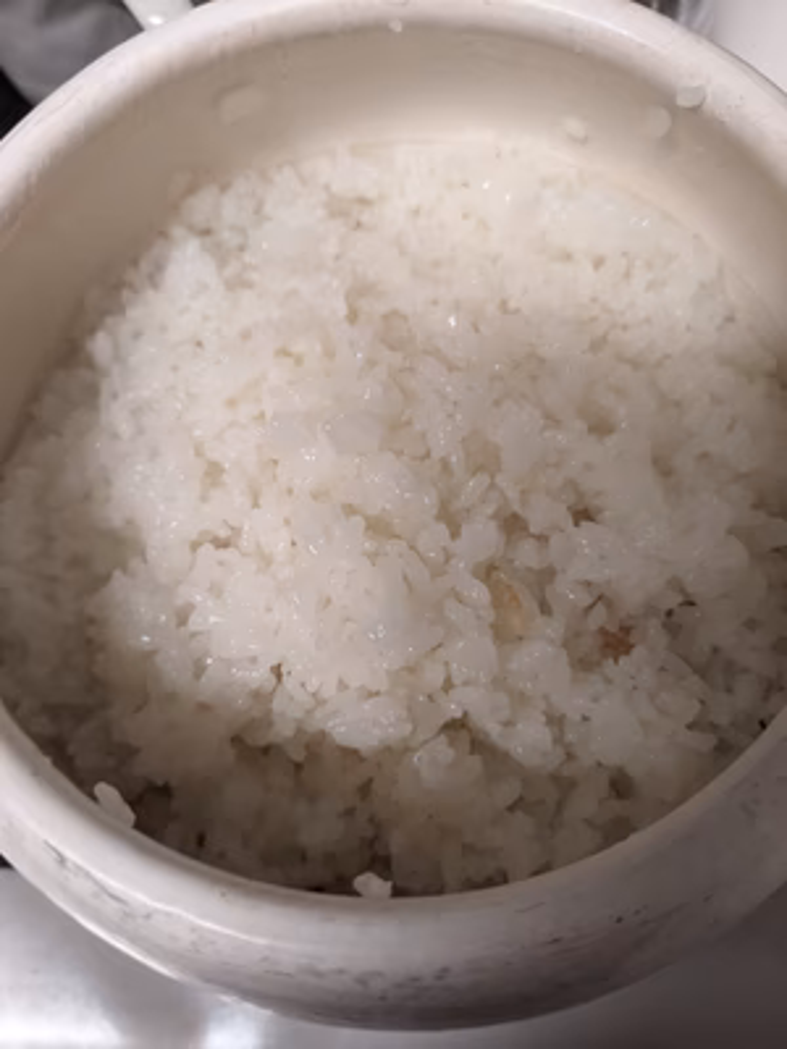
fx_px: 818
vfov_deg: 65.3
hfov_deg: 51.4
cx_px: 394
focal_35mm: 27
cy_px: 524
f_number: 1.73
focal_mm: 4.38
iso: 84
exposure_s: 1/30
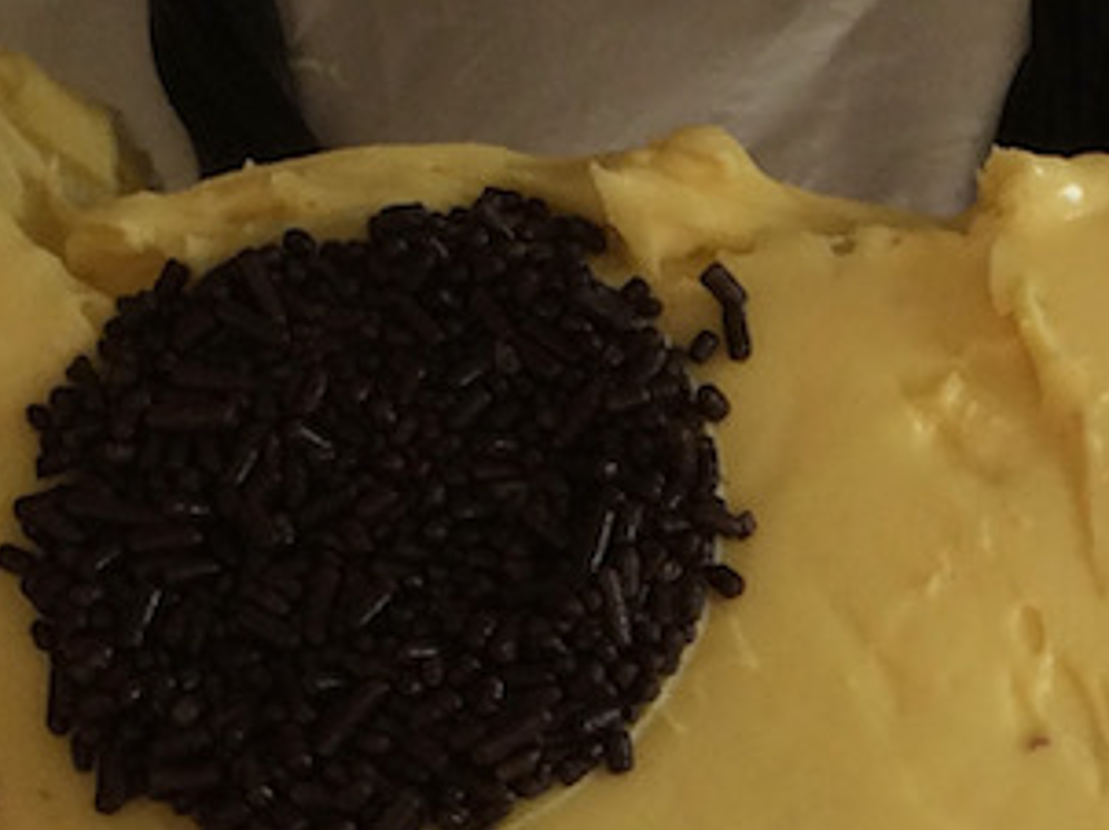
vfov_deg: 9.0
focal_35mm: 159
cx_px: 1388
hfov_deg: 12.1
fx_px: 5090
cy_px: 1403
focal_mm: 4.12
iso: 50
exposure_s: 1/60
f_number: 2.2
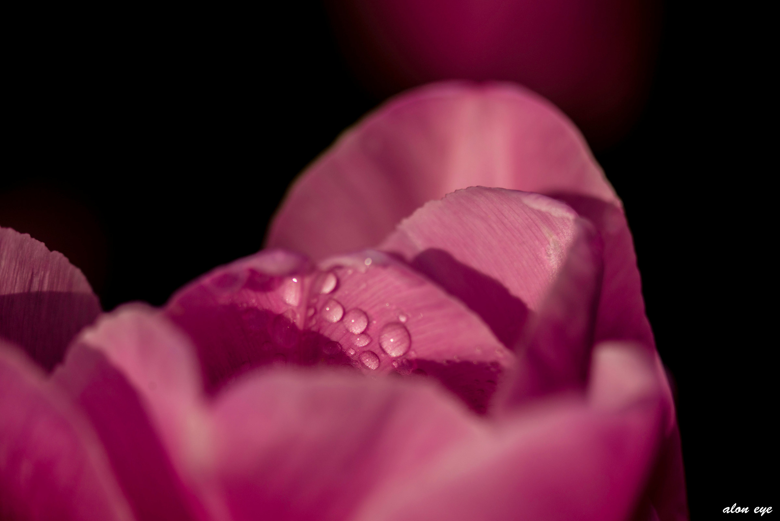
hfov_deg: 19.4
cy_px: 260
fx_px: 2276
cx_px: 390
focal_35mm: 105
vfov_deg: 13.1
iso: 160
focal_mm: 105
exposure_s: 1/1000
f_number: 4
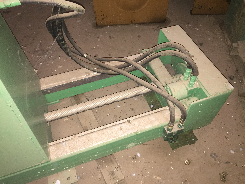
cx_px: 122
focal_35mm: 29
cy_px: 92
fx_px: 205
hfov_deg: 61.7
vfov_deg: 48.2
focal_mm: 4.15
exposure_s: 1/16
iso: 200
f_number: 2.2
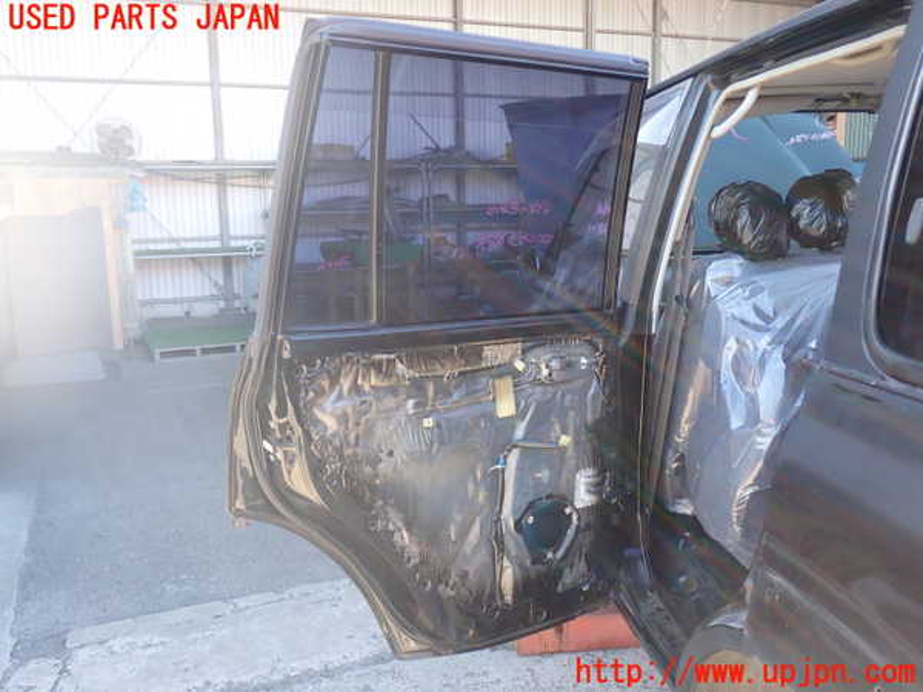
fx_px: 853
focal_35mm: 32
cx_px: 462
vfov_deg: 44.2
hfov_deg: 56.8
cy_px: 346
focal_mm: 5.79
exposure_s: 1/80
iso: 100
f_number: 2.4
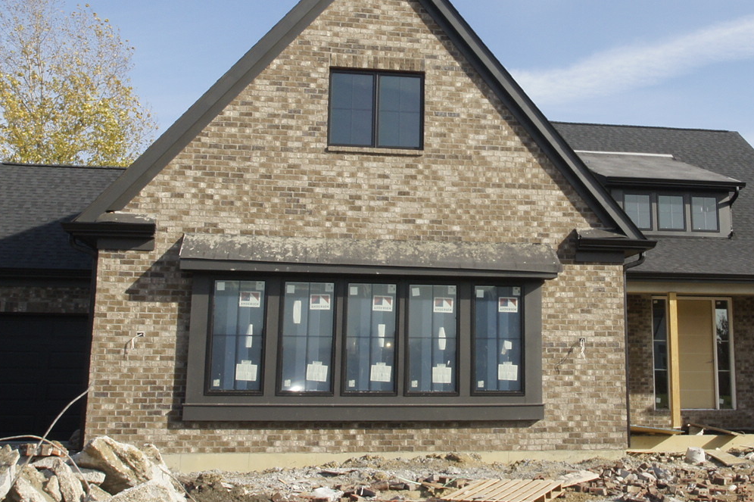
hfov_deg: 40.7
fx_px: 1006
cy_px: 173
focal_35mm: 48
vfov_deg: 27.9
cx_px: 479
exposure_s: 1/160
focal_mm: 15
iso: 200
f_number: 14
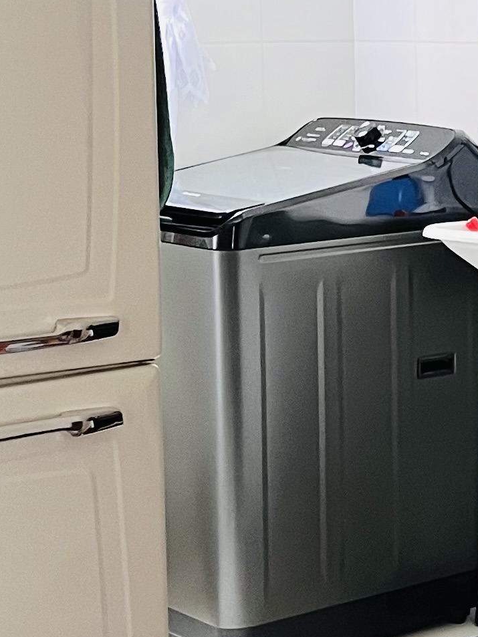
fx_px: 2025
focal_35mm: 110
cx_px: 653
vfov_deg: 17.8
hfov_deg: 12.9
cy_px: 144
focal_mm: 5.7
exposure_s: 1/60
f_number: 1.5
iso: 320
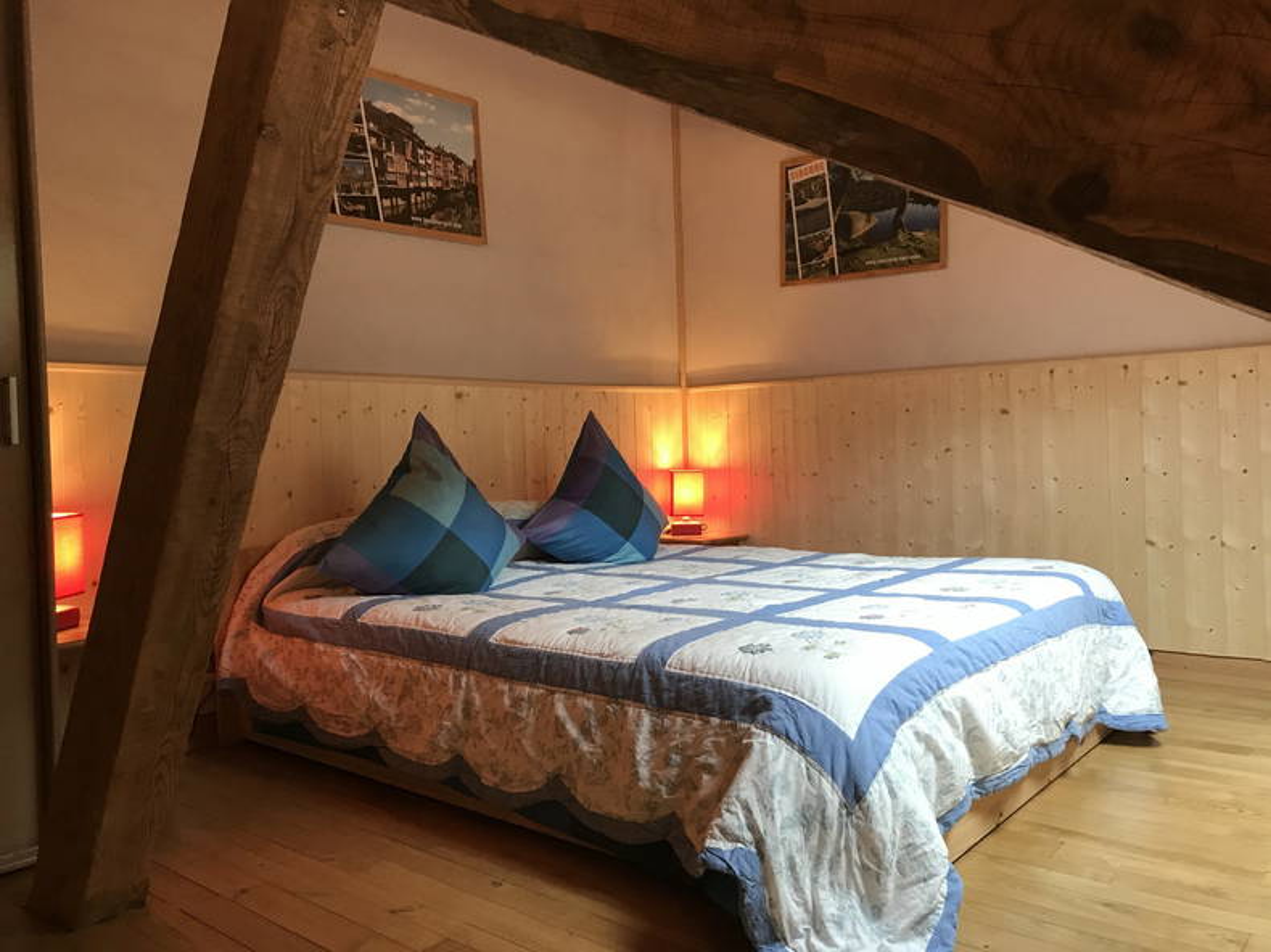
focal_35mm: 28
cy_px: 476
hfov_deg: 63.5
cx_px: 636
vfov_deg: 49.7
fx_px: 1028
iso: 40
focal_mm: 3.99
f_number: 1.8
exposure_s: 1/25
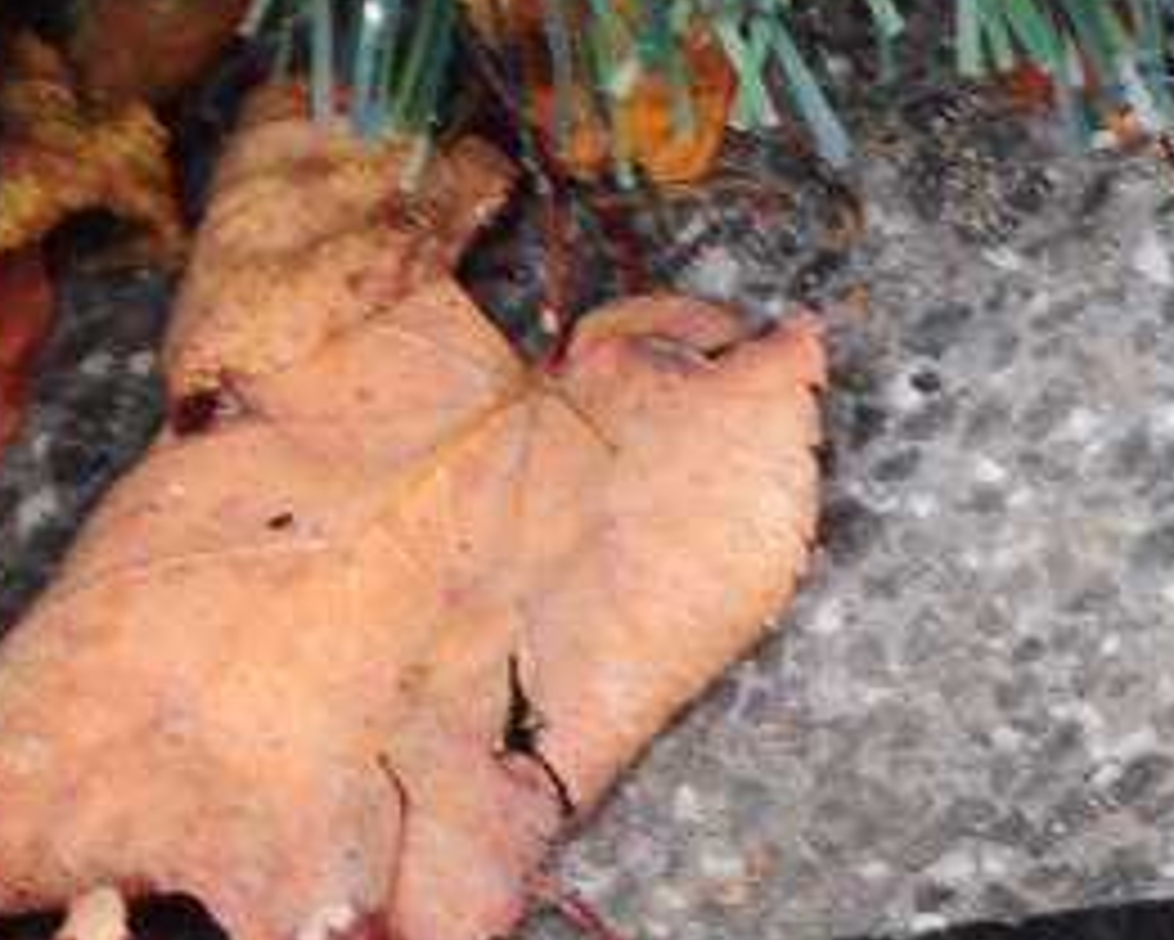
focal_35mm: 554
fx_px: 19256
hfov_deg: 3.5
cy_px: 2640
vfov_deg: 2.8
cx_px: -571
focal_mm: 48
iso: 500
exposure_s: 1/125
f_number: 7.1
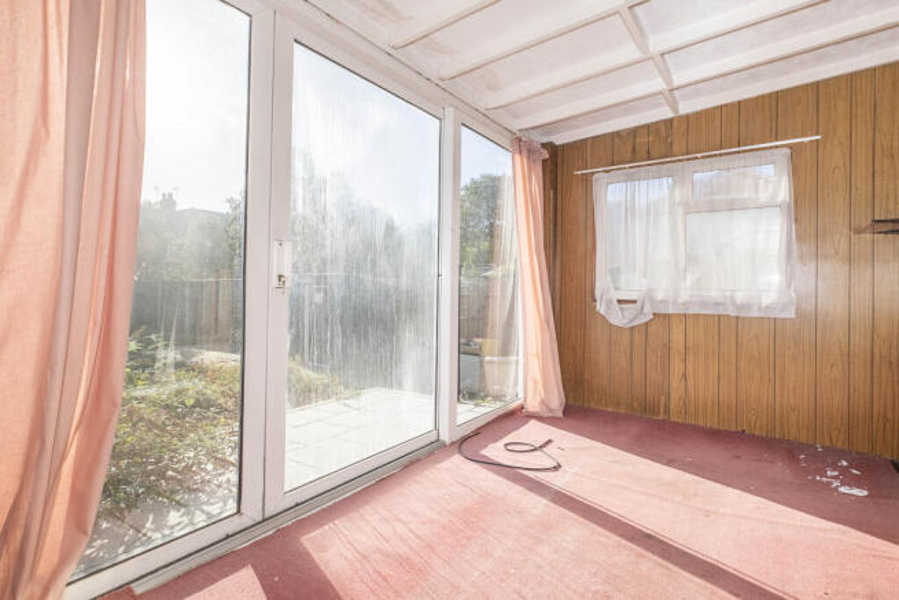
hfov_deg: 100.4
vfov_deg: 77.4
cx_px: 450
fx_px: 375
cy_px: 300
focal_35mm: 15
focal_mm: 10
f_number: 5
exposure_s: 1/1000
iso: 320
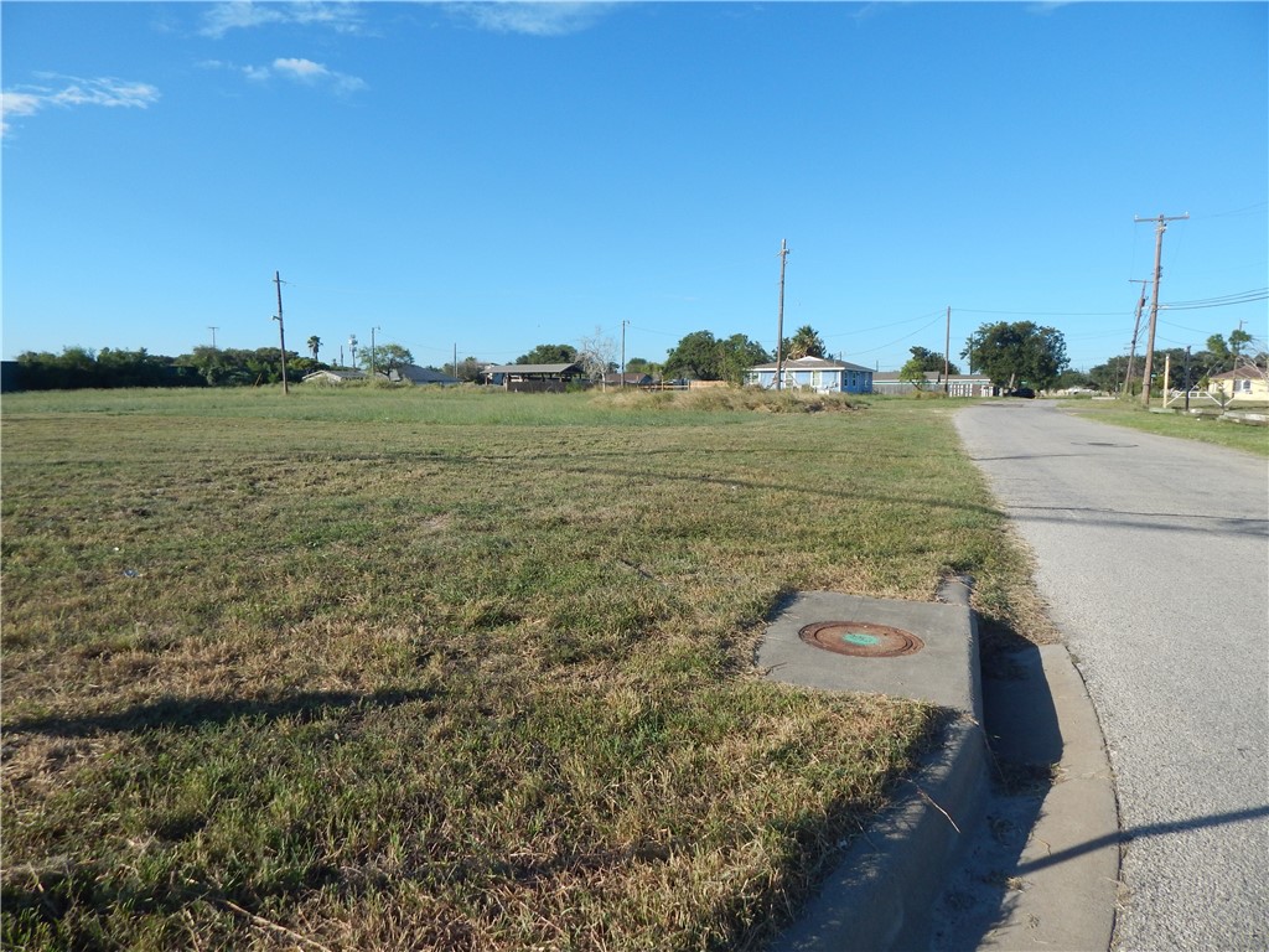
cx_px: 634
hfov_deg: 76.4
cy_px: 476
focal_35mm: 22
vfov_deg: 61.1
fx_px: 807
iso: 125
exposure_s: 1/400
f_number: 6
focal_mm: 4
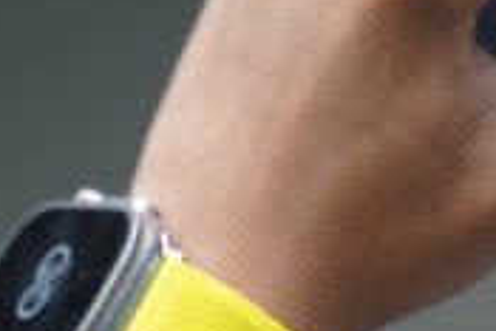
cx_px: 159
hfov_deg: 12.0
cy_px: 341
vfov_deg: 8.0
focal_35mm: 171
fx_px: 2358
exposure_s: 1/90
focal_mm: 75
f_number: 4
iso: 800
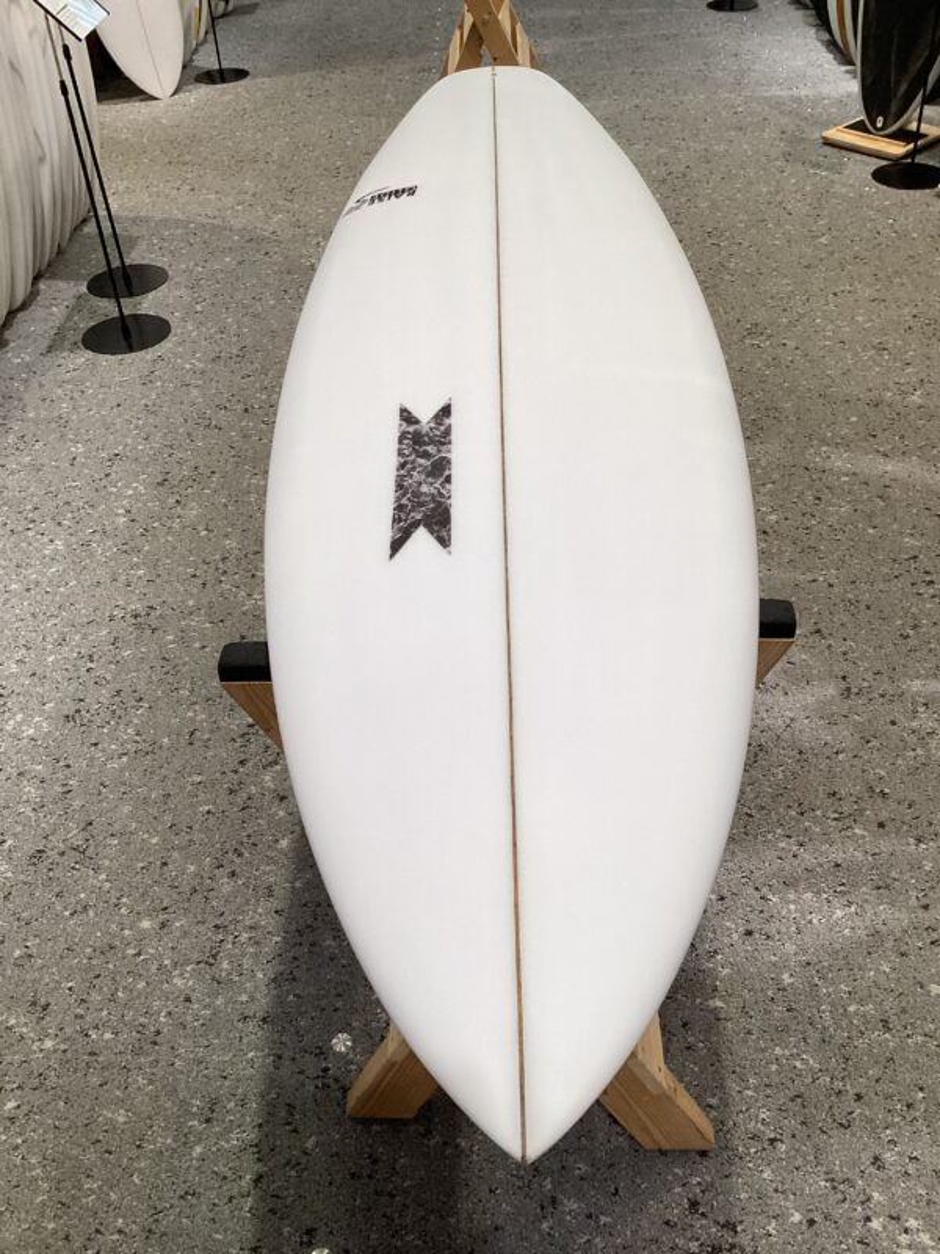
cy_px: 627
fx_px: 1122
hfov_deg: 45.4
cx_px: 470
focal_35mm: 31
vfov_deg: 58.4
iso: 50
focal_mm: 3.3
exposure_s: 1/100
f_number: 2.4
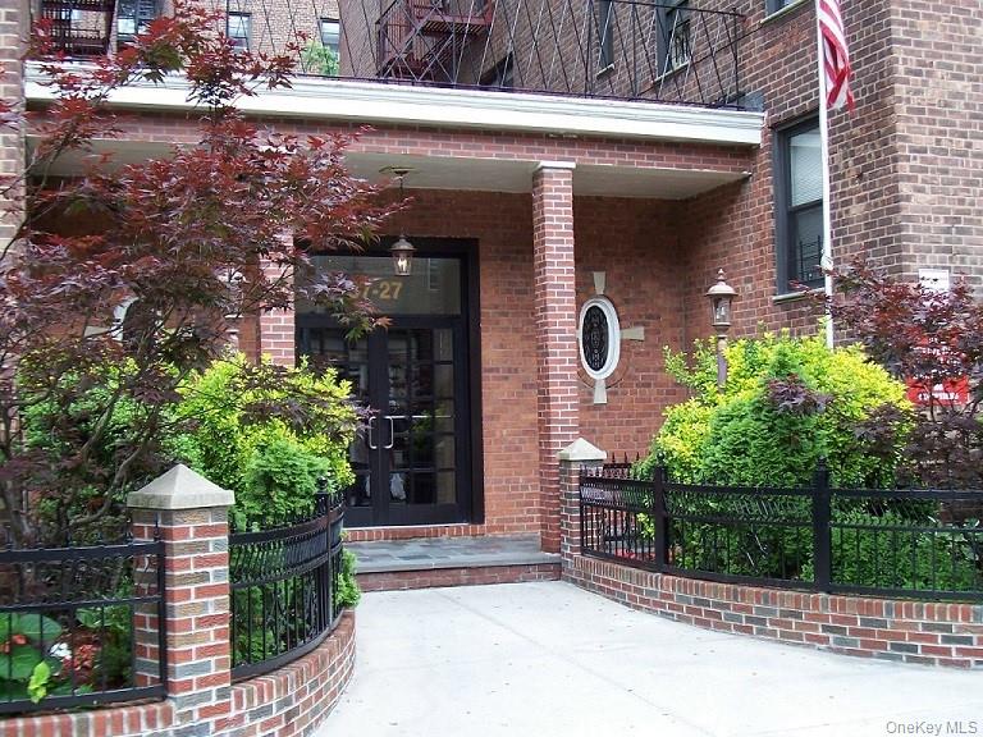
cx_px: 492
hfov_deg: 44.8
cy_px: 368
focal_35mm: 42
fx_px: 1193
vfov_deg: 34.3
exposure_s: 1/180
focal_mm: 7
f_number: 3
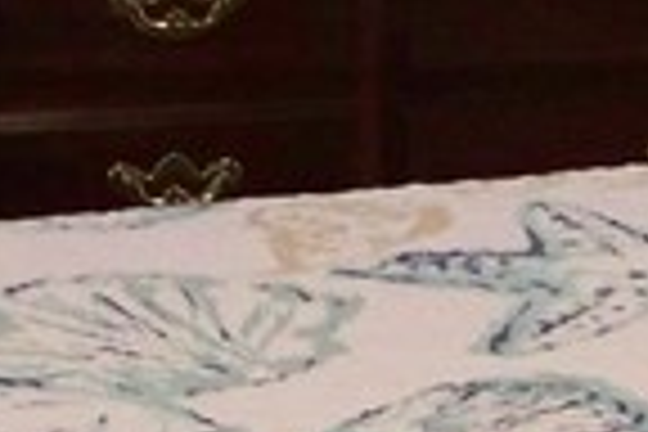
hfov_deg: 7.7
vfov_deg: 5.1
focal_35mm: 267
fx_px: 4806
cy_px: 63
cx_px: 468
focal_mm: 5.85
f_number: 2.8
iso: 200
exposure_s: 1/30
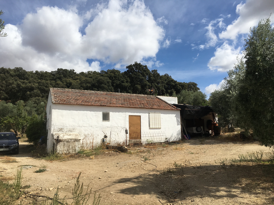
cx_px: 137
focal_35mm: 29
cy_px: 102
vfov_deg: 48.2
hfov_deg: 61.7
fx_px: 230
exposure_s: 1/3077
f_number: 2.2
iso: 25
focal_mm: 4.15
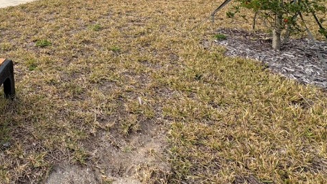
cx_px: 26
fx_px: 286
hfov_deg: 51.7
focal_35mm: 33
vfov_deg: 31.0
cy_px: -27
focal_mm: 2.22
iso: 50
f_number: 2.2
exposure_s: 1/1976
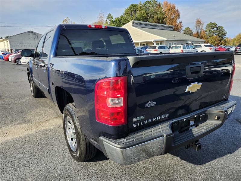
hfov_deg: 73.9
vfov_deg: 58.9
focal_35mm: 23
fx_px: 160
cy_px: 90
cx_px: 120
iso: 25
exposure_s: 1/681
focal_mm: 5.54
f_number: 1.8
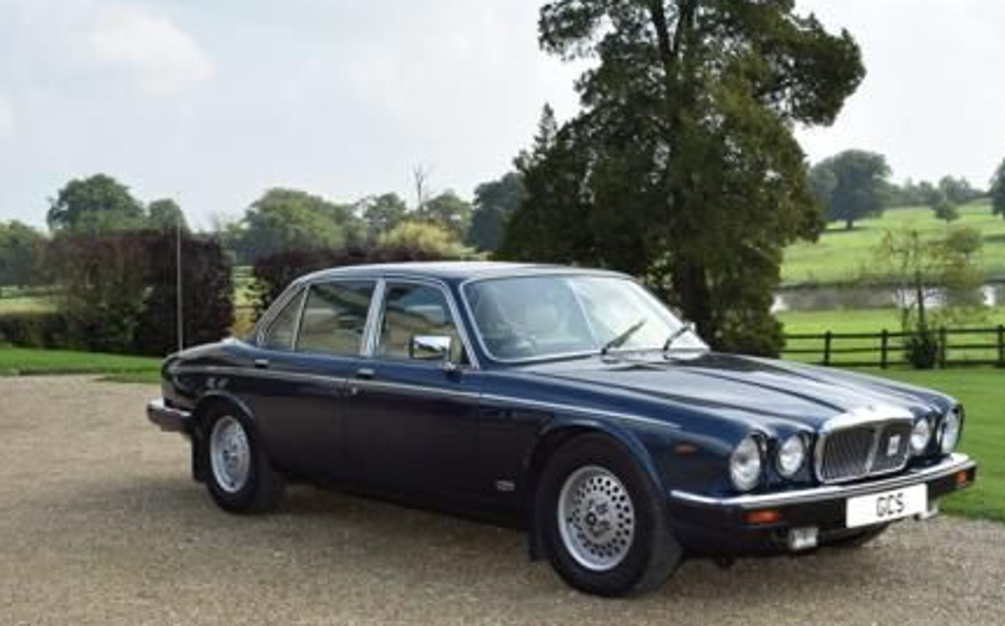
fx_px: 1122
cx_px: 554
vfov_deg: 31.1
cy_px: 360
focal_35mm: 41
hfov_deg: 48.2
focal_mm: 24
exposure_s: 1/200
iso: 100
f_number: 8
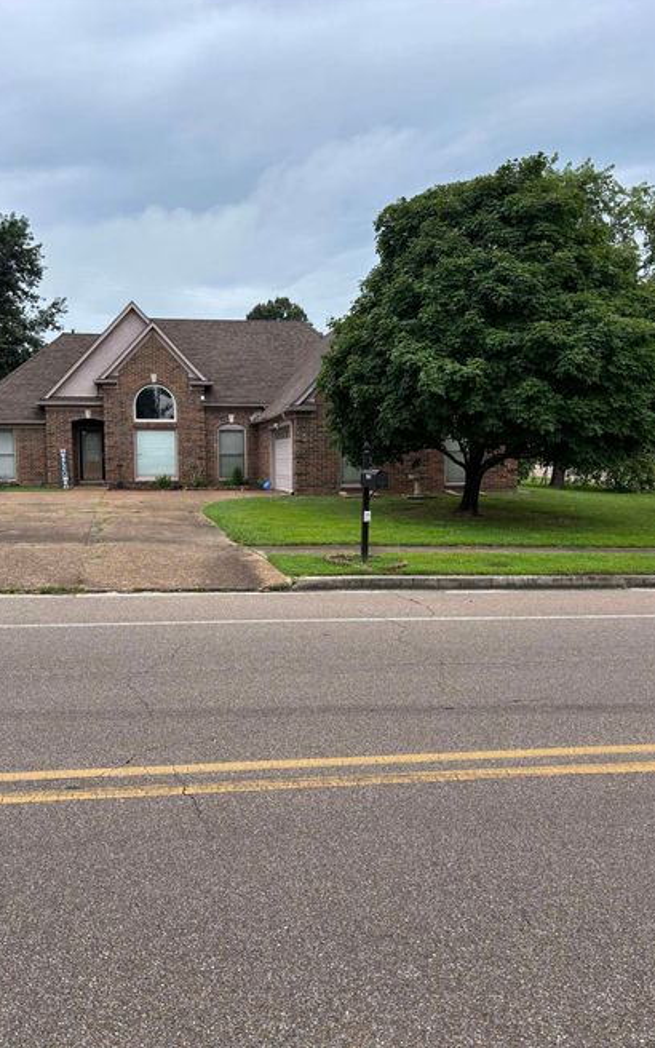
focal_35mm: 28
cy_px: 523
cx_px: 286
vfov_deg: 66.5
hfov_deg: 44.4
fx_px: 800
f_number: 1.6
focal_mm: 5.96
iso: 50
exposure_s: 1/961
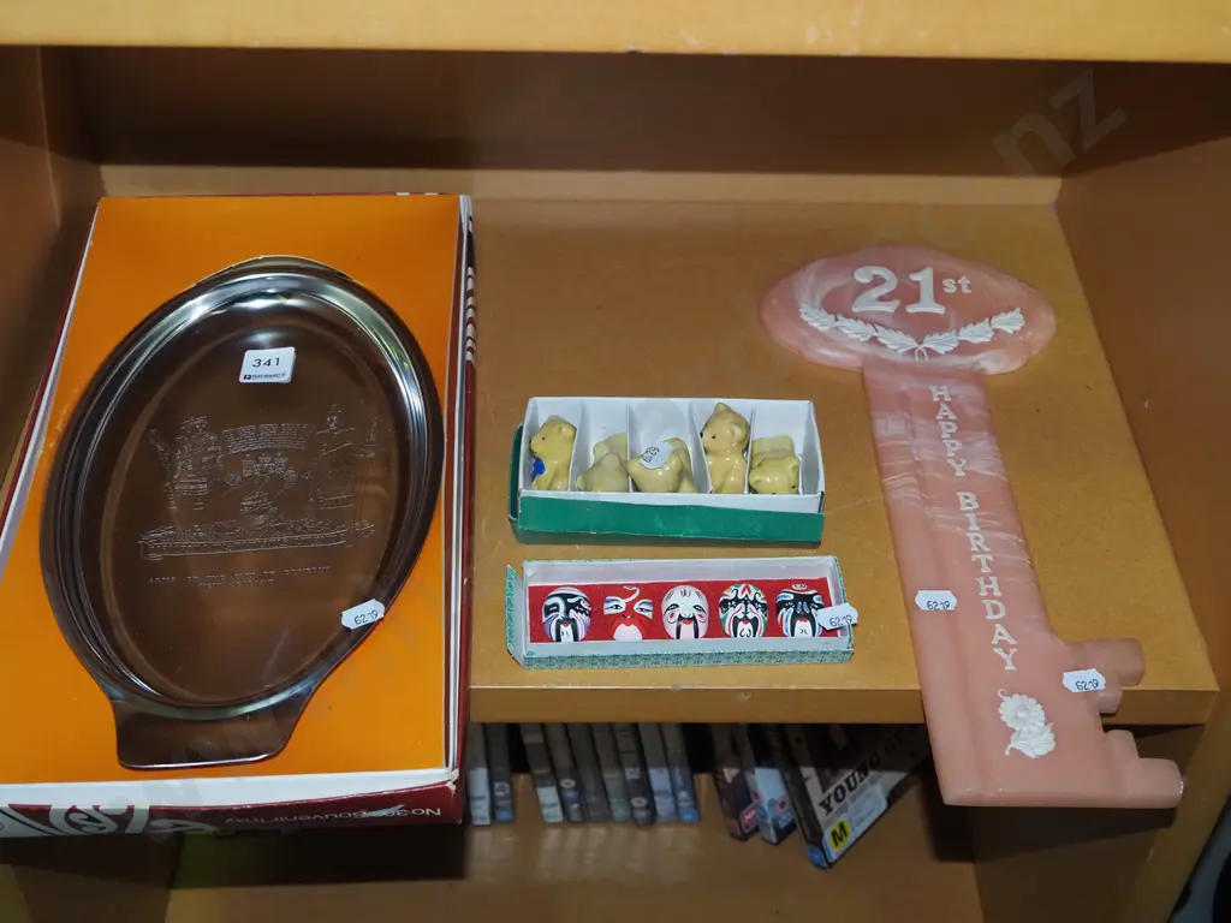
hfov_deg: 41.2
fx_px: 1636
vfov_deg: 31.5
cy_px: 462
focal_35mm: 46
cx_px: 616
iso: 2500
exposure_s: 1/160
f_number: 5.6
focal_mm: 23
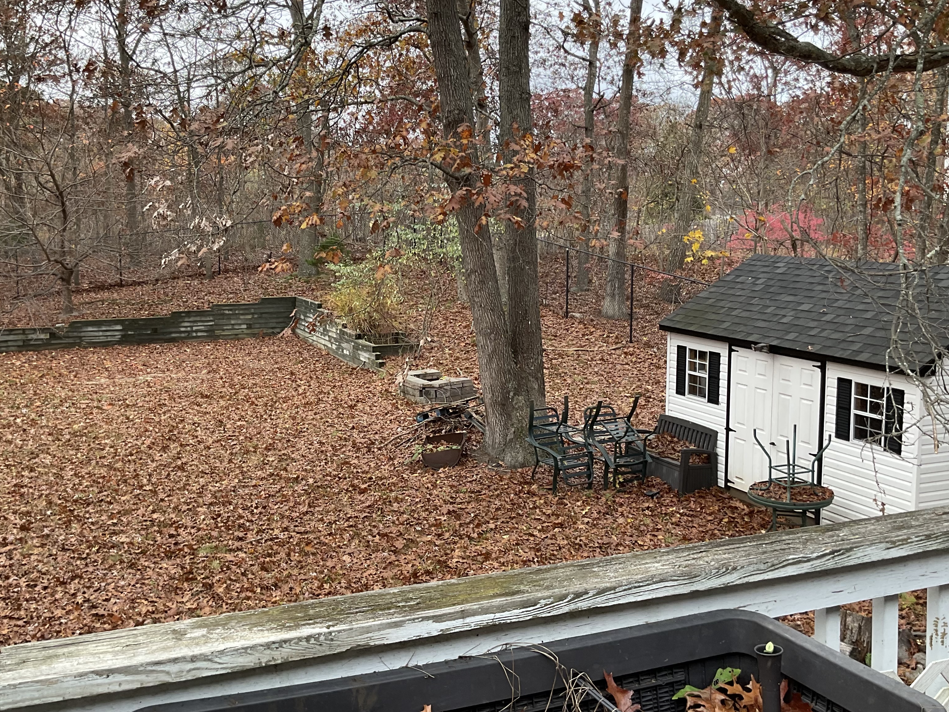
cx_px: 441
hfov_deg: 48.9
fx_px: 1042
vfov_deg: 37.7
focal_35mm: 38
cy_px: 327
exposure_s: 1/147
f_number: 1.8
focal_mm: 3
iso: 16
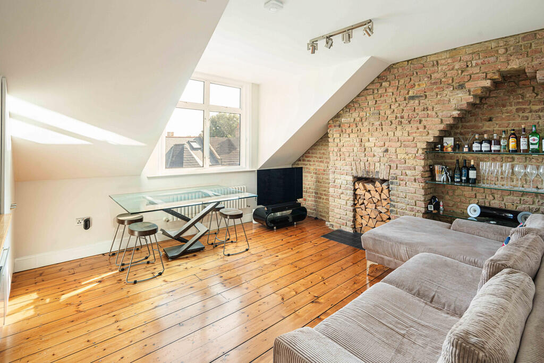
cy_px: 182
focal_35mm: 17
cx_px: 272
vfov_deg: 70.5
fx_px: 257
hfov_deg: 93.3
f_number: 8
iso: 250
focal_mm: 17
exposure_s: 1/10
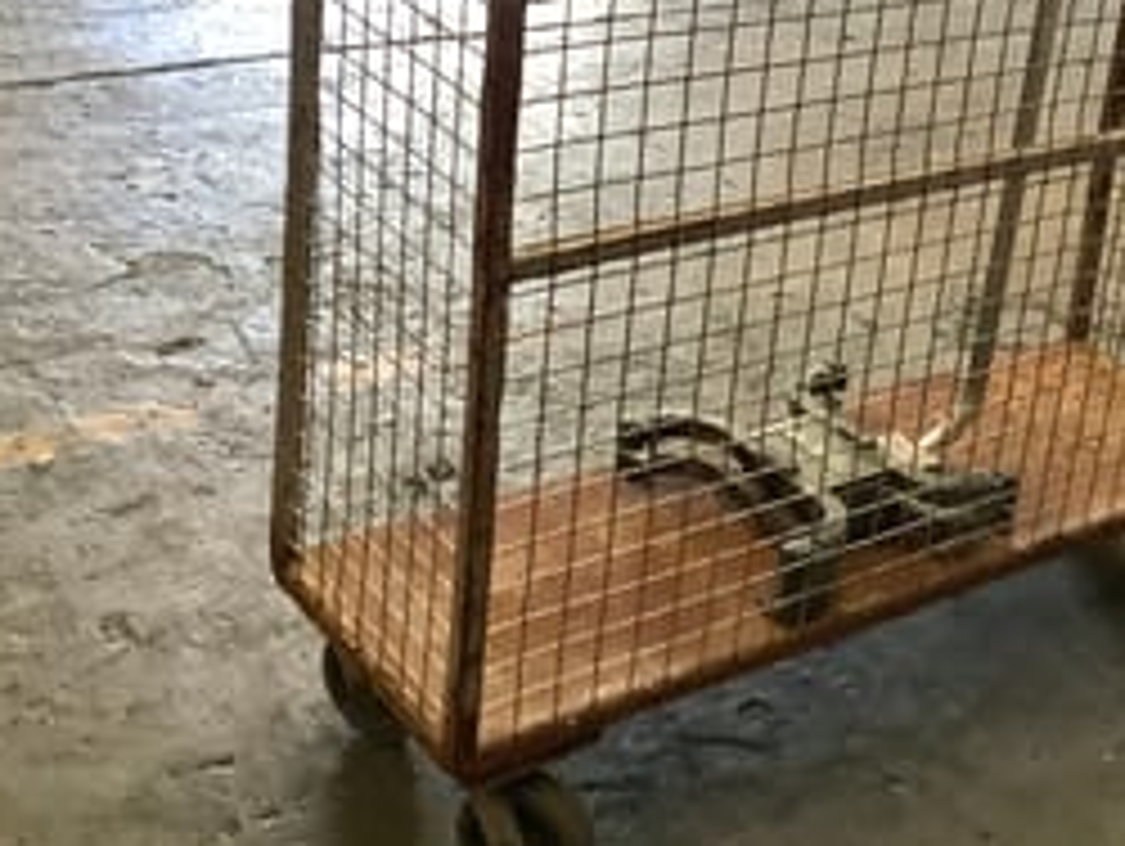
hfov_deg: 30.7
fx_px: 2017
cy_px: 236
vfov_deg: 23.5
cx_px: 819
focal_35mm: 62
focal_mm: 3.3
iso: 200
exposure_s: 1/50
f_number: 2.4
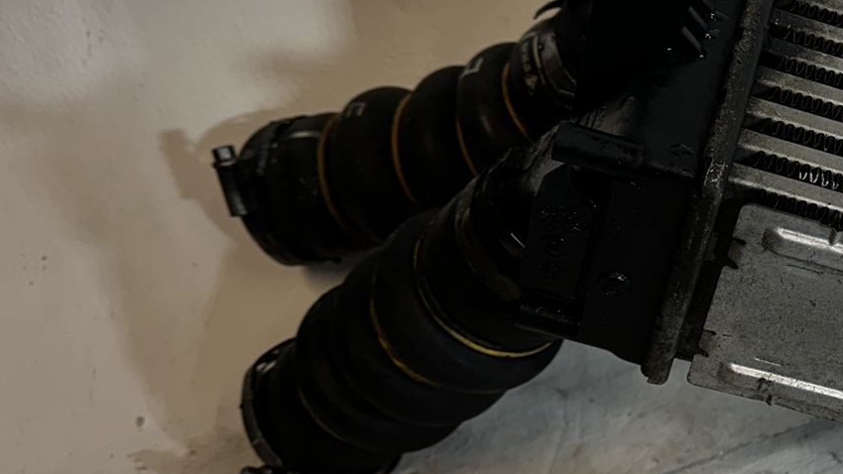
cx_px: 950
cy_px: 212
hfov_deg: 29.7
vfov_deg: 19.1
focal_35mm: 63
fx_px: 1408
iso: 64
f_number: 1.78
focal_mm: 6.86
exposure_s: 1/100
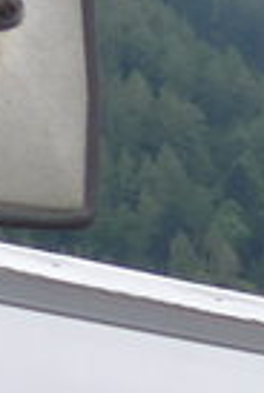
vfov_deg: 6.0
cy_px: 1047
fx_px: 3579
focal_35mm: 327
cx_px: 1610
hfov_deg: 3.6
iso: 80
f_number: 2.8
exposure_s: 1/500
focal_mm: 7.5
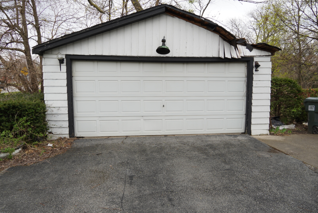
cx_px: 159
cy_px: 106
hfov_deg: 67.3
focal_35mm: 27
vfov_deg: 48.0
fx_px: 239
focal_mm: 18
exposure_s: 1/90
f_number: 6.7
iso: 100
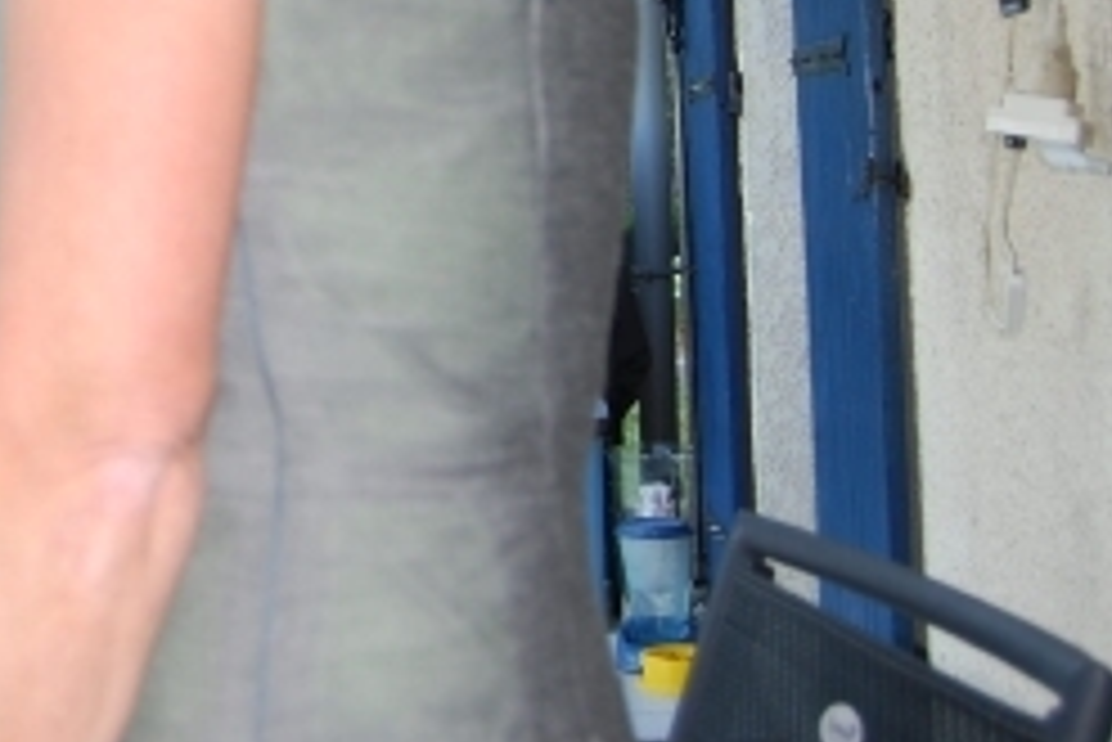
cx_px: -221
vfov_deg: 17.9
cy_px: -117
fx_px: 2256
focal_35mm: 73
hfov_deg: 25.0
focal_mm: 20
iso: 200
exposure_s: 1/100
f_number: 3.8
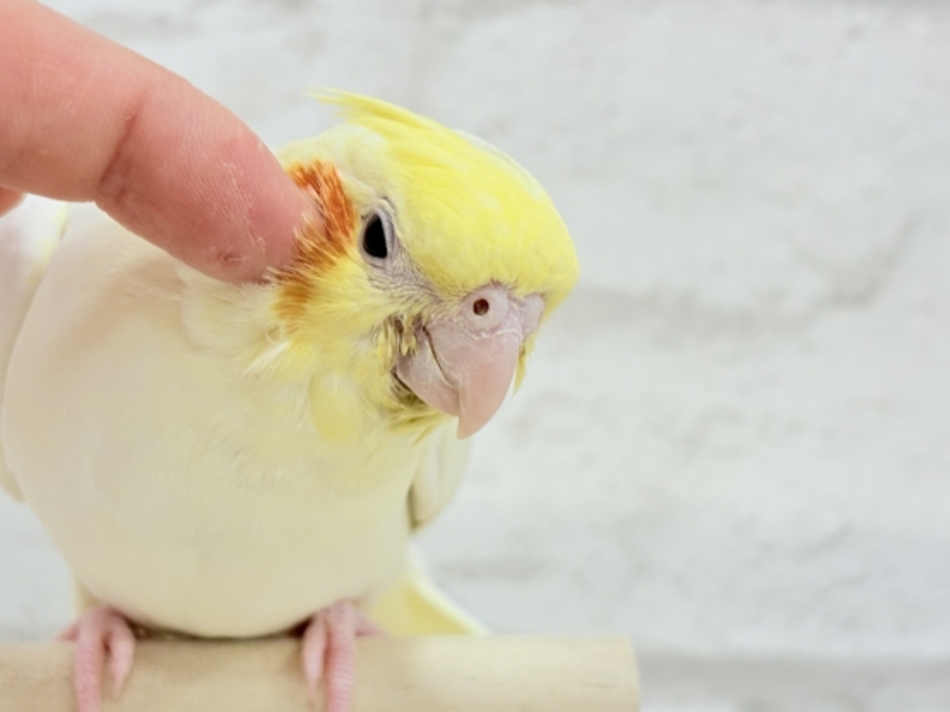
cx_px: 447
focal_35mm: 60
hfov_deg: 32.2
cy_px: 335
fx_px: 1646
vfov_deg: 24.4
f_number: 1.6
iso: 80
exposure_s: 1/100
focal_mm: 5.96
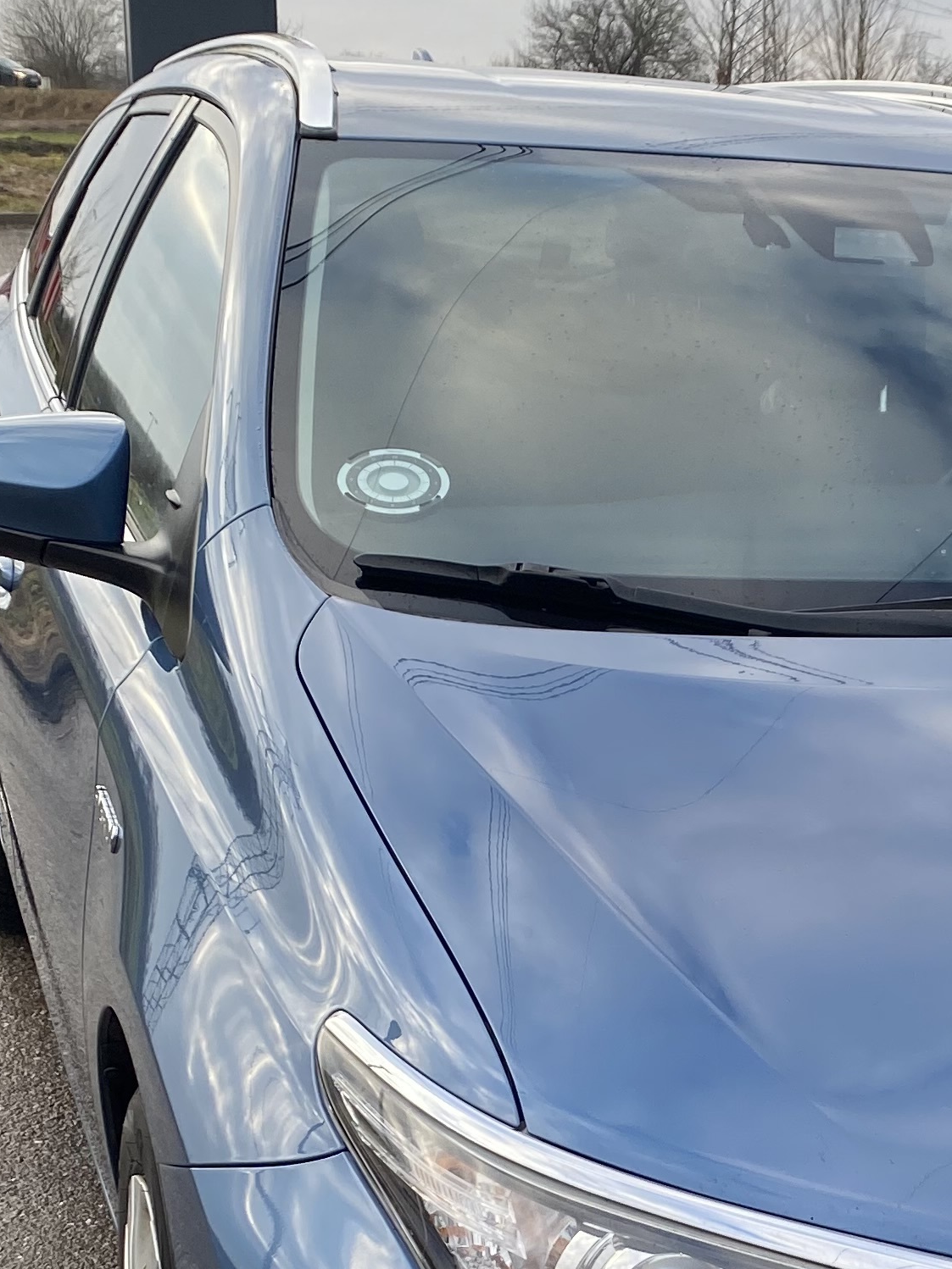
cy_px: 1174
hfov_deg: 20.5
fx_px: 2568
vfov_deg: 26.7
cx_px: 878
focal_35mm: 70
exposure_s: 1/340
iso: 32
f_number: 1.8
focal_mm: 4.25
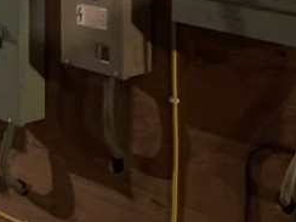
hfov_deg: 17.3
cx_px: -51
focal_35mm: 109
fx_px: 932
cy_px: -47
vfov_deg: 13.2
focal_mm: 5.1
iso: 800
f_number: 1.6
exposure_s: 1/30
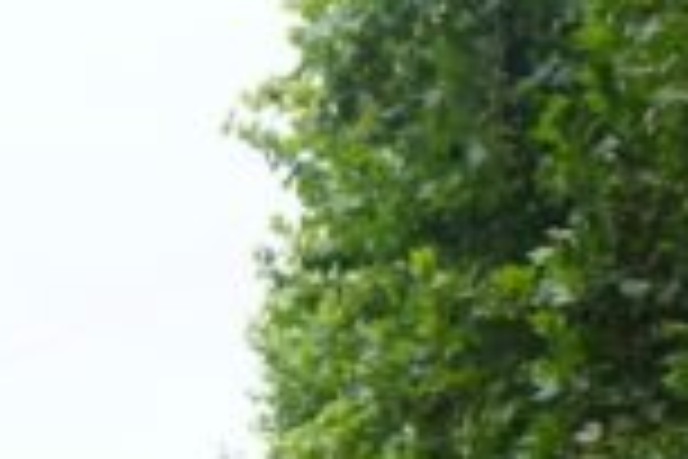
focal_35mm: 274
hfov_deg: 7.5
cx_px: -58
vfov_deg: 4.8
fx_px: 5236
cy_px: 1357
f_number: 6.3
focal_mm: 41
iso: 100
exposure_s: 1/100
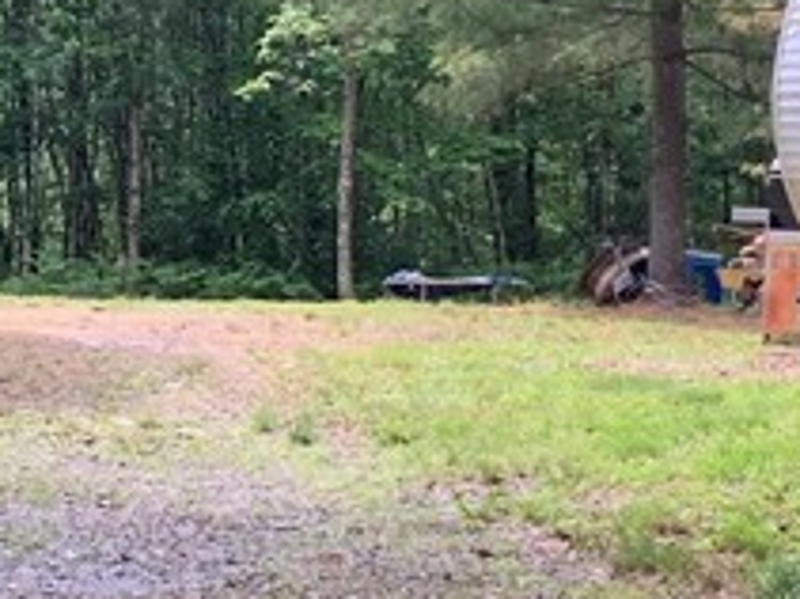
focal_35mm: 141
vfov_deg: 10.5
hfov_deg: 13.9
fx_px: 3257
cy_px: 186
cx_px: 129
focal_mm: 3
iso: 16
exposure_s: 1/287
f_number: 1.8
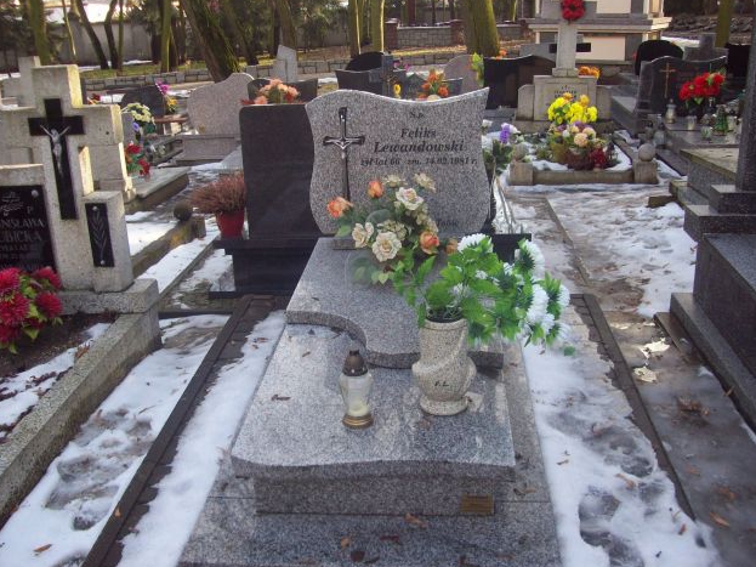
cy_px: 279
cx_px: 380
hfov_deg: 50.1
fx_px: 808
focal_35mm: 37
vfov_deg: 38.7
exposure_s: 1/147
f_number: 2.7
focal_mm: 6
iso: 80
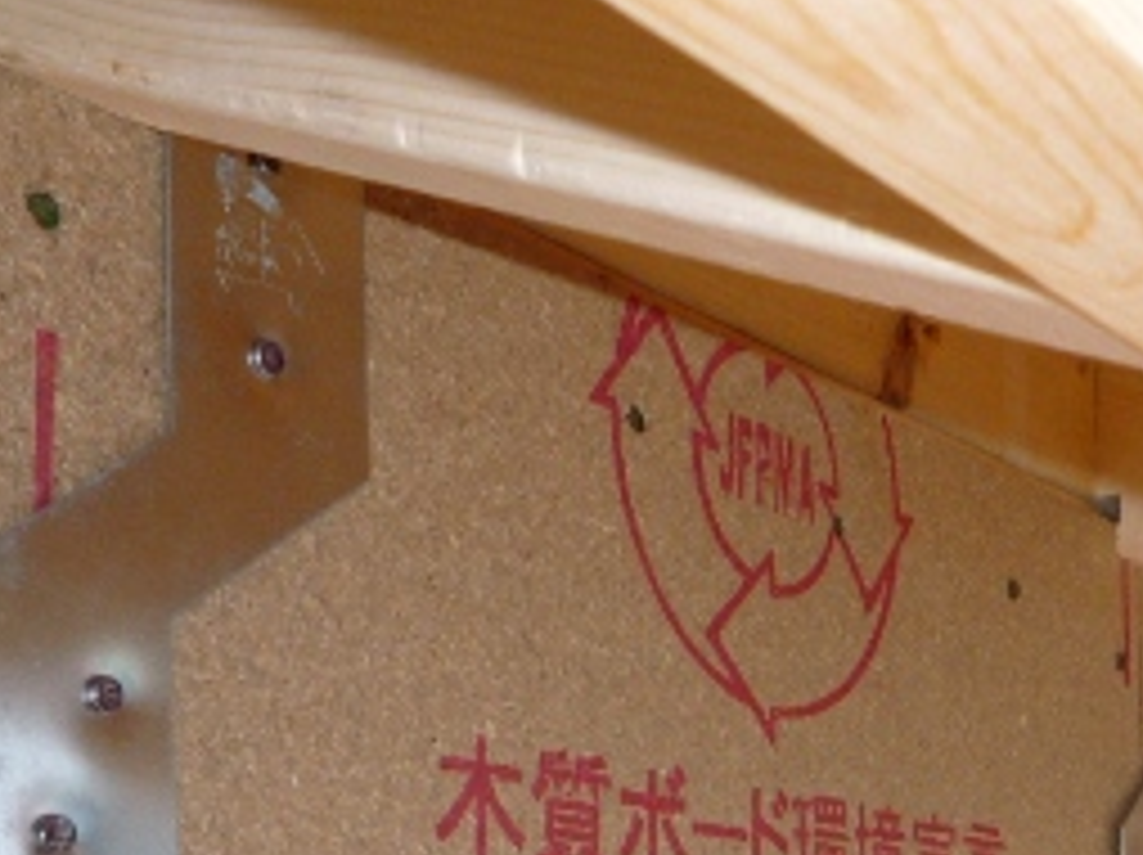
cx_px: 1053
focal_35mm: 63
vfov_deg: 22.2
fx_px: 2078
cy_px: 900
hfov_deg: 29.3
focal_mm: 4.4
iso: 100
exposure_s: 1/400
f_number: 2.8
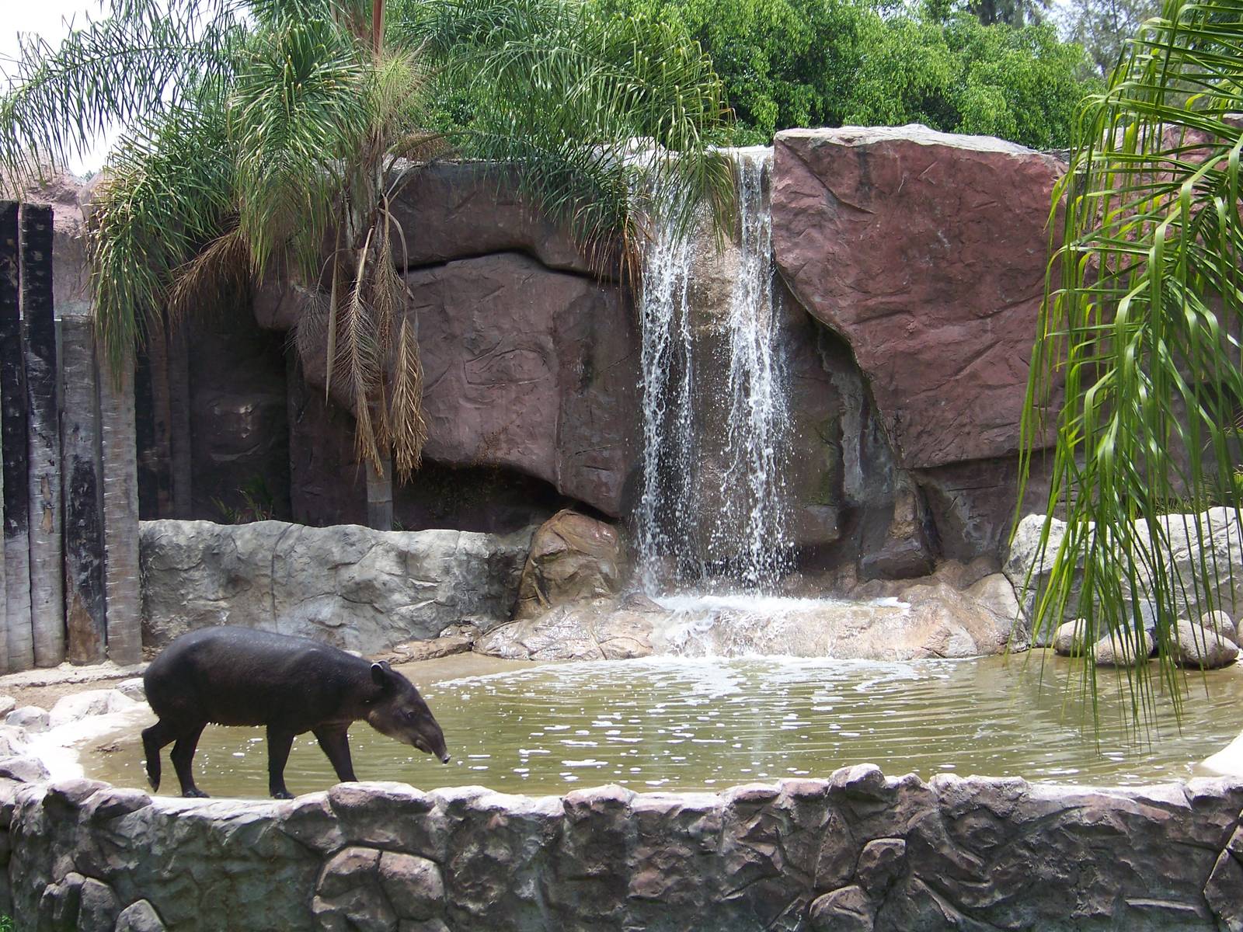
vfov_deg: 18.9
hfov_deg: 25.0
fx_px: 2801
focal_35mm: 78
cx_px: 622
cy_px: 466
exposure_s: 1/320
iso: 64
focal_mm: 13.2
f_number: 3.2
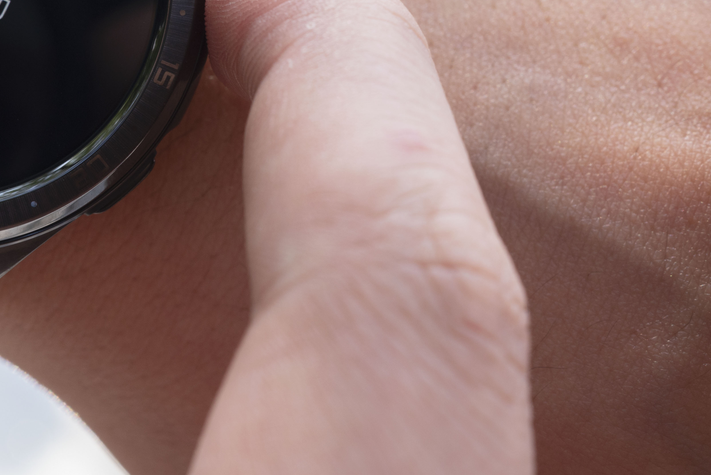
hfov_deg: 21.9
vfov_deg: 15.4
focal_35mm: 87
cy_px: -4
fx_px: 1718
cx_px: -109
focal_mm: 35
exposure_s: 1/80
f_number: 9
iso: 320
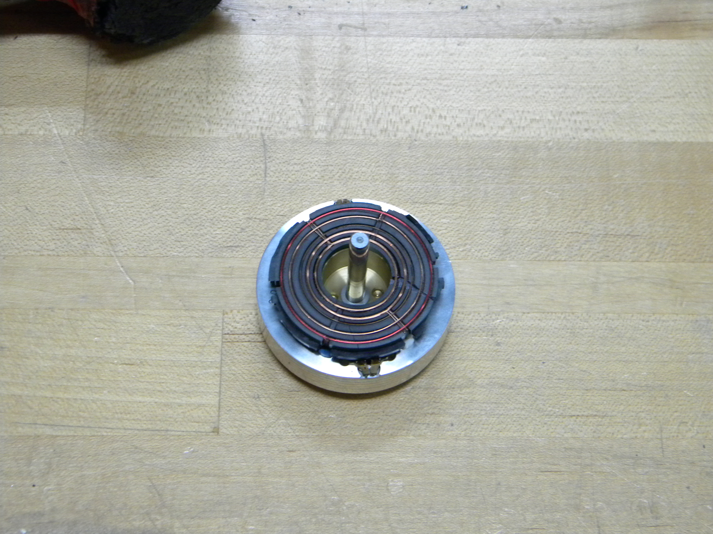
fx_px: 1380
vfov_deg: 21.9
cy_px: 267
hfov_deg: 29.0
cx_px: 356
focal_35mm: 67
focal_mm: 12.2
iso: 400
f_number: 4.3
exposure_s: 1/23.6
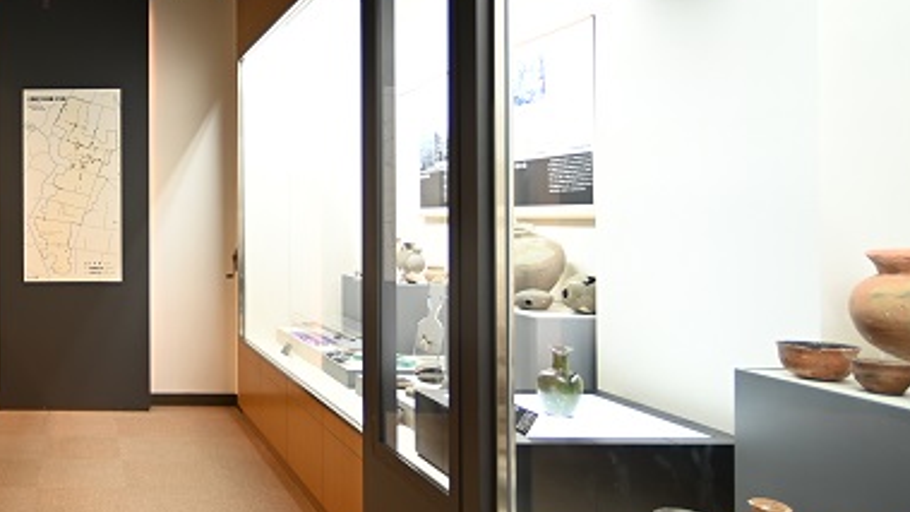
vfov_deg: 37.7
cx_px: 55
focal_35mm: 31
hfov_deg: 53.0
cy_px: 221
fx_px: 748
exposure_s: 1/13
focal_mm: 14
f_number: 2.8
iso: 160
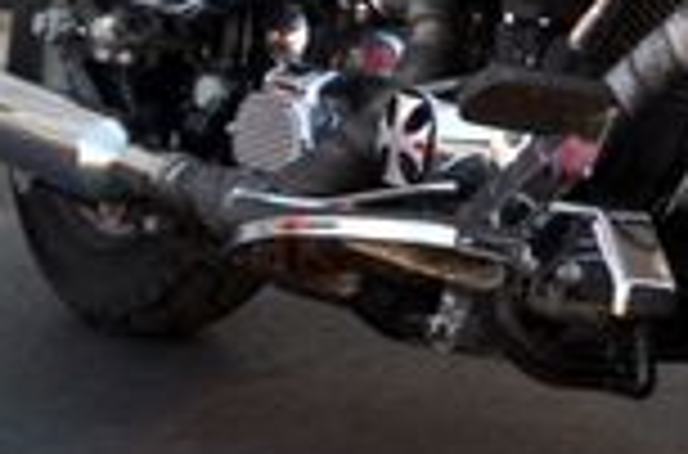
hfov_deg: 12.8
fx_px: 2877
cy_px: -40
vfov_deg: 8.9
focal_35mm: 151
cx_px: 1066
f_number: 5.6
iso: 200
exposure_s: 1/125
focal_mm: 24
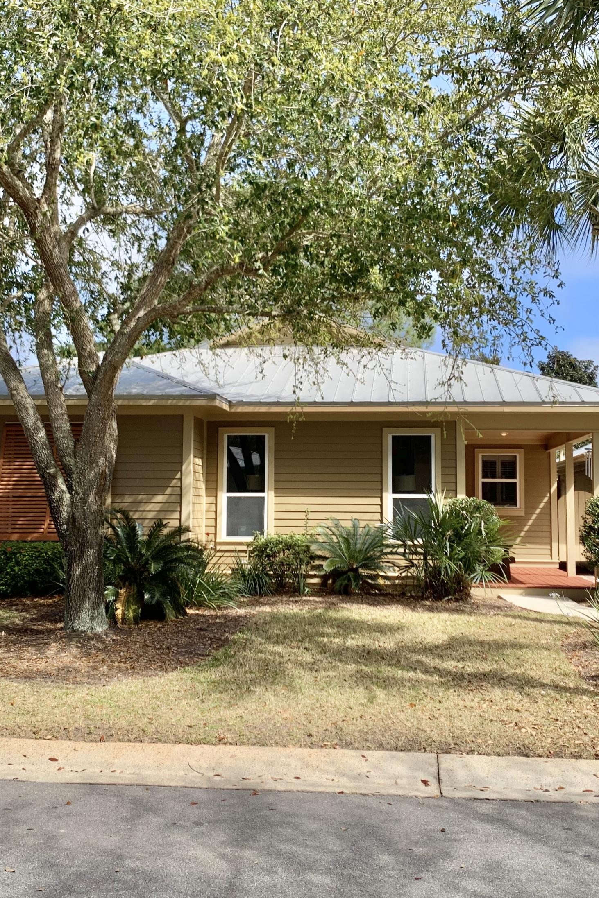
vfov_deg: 51.9
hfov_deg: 35.9
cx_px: 319
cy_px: 442
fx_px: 923
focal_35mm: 37
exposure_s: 1/1054
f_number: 1.8
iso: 25
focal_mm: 4.25
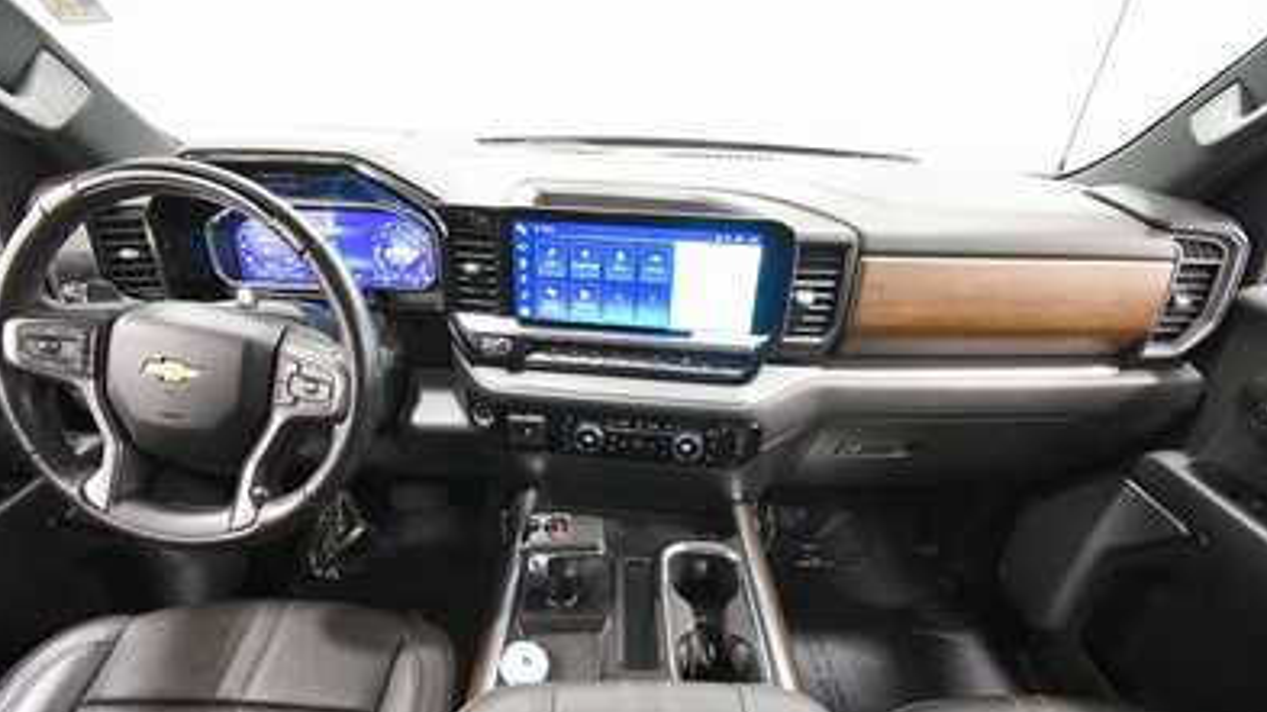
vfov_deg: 66.5
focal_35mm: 16
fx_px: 537
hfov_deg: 99.4
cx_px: 629
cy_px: 420
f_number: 4.5
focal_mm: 10
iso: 3600
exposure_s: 1/60
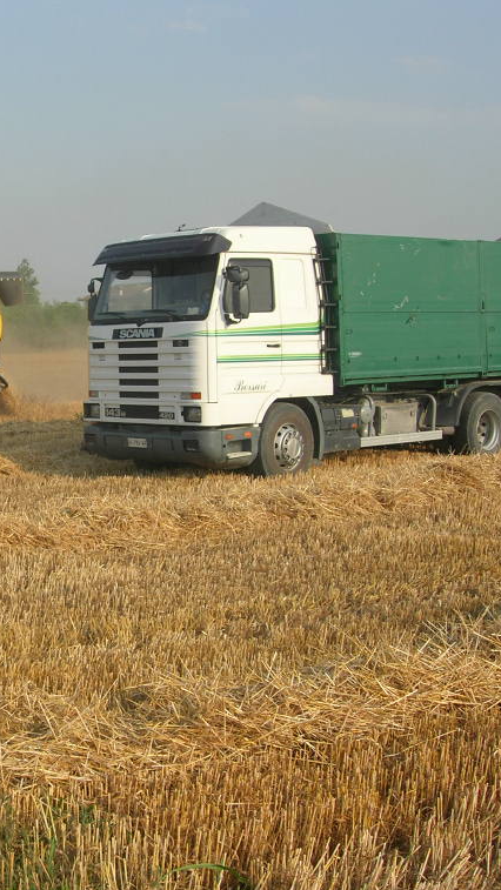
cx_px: -24
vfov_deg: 37.2
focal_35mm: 56
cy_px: 441
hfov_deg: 20.6
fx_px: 1322
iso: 64
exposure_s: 1/429
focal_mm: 7.8
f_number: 4.8
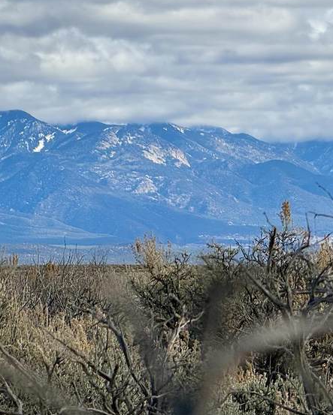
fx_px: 3336
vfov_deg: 7.1
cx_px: 23
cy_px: 99
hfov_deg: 5.7
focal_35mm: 271
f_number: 2.8
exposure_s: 1/1730
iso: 50
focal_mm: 15.66
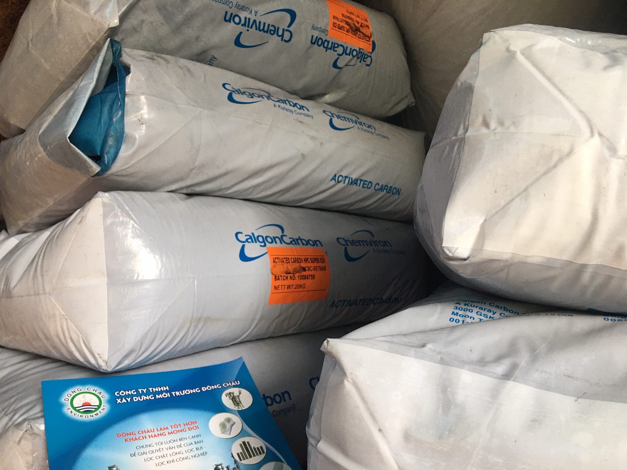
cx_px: 314
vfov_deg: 48.2
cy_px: 235
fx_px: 525
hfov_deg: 61.7
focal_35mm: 29
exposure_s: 1/33
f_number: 2.2
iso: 64
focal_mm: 4.15
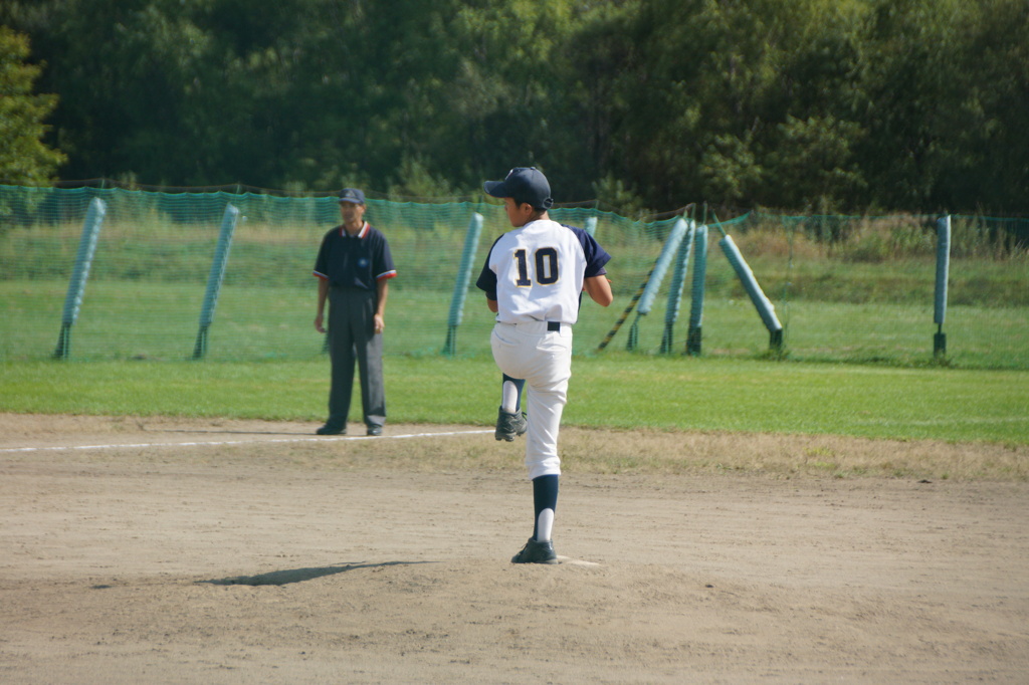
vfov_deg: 5.7
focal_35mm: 240
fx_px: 6857
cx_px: 514
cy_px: 342
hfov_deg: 8.6
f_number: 6.3
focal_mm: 160
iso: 320
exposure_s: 1/1000
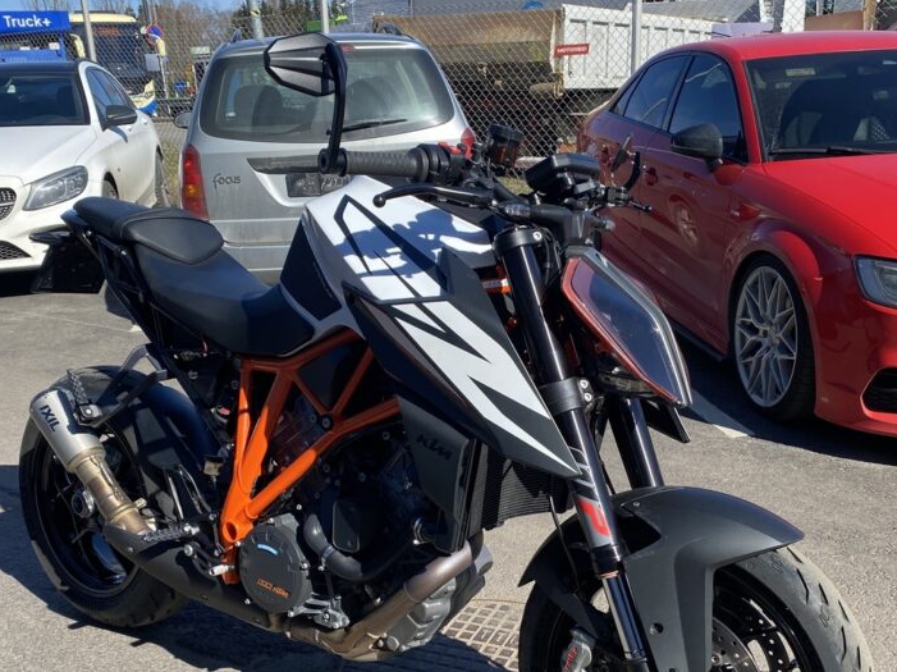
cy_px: 462
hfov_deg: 49.0
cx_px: 476
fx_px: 984
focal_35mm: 38
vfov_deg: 37.2
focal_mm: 4.25
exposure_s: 1/1543
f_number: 1.8
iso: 32
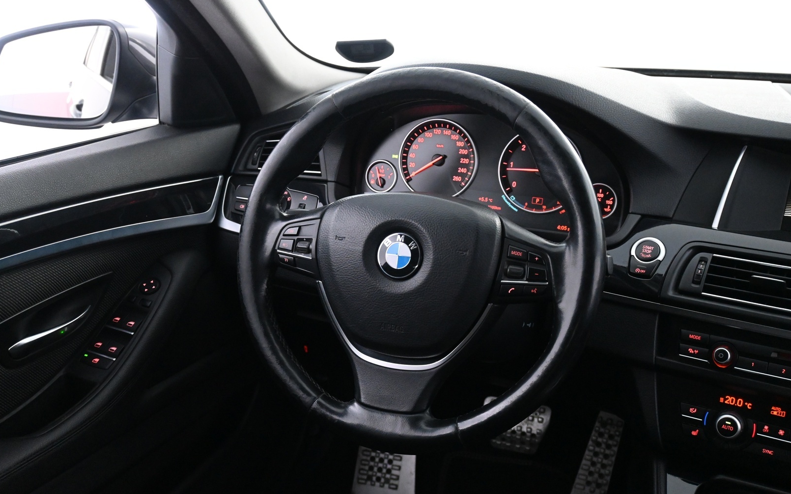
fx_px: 879
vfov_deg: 31.4
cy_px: 251
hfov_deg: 48.5
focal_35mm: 41
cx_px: 395
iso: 4500
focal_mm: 26.5
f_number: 4.5
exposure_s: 1/40
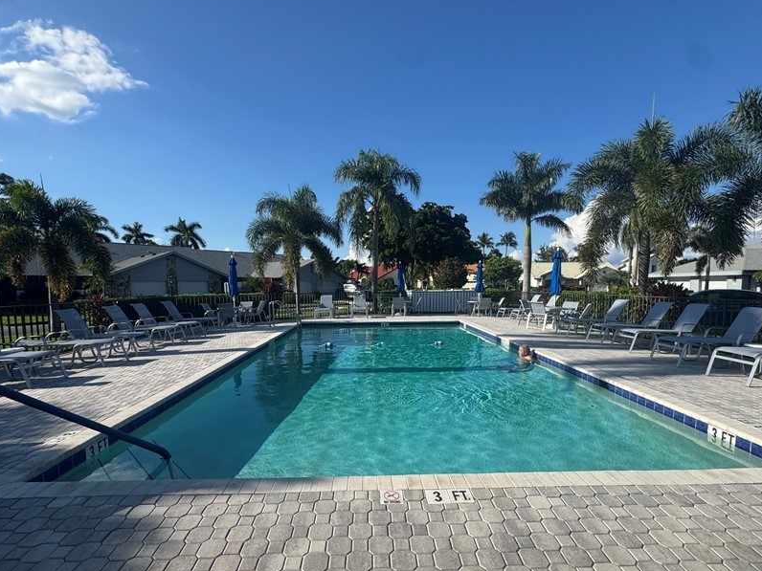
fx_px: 396
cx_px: 378
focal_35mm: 18
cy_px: 321
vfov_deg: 71.3
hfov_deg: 87.8
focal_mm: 2.22
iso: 50
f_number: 2.2
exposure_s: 1/2083
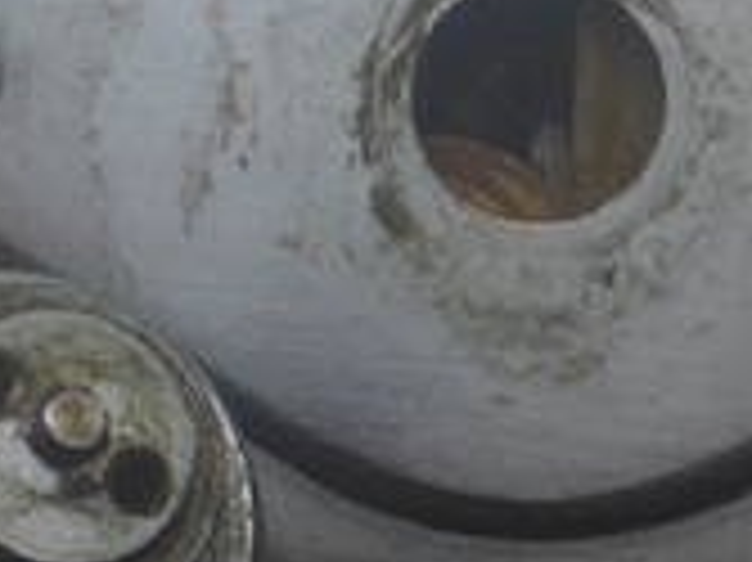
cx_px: 252
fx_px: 2909
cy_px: -135
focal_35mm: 134
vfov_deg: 10.8
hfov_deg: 14.7
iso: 100
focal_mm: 4.9
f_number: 3.3
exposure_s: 1/160
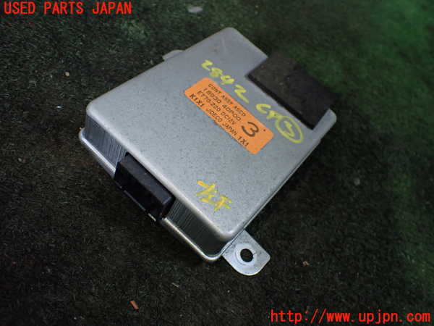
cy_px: 163
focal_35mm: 30
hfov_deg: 60.0
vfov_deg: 46.8
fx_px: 376
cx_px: 217
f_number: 2.3
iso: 320
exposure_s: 1/125
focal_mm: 5.4
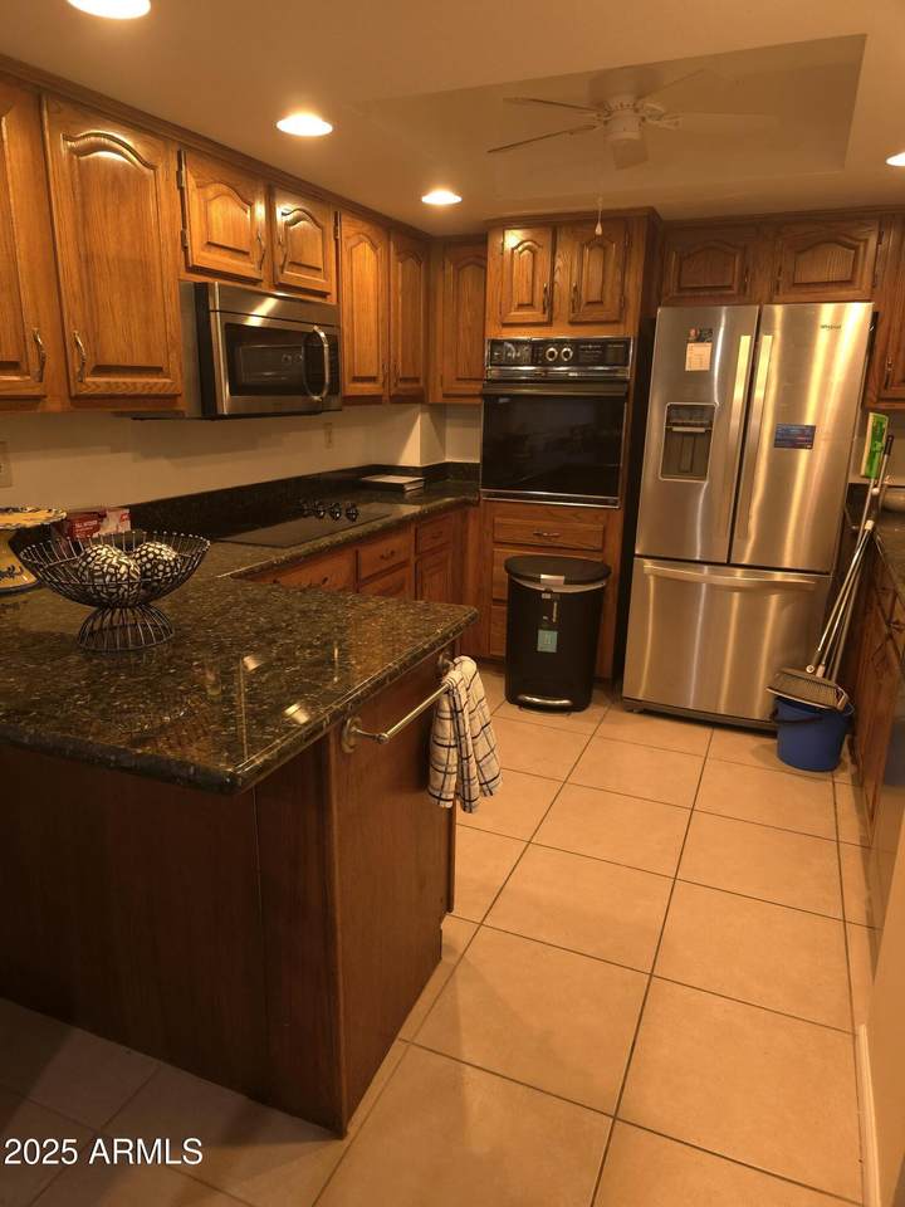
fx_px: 802
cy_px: 604
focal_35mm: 23
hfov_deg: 58.9
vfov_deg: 73.9
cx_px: 452
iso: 250
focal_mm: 6.3
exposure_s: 1/60
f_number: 1.7
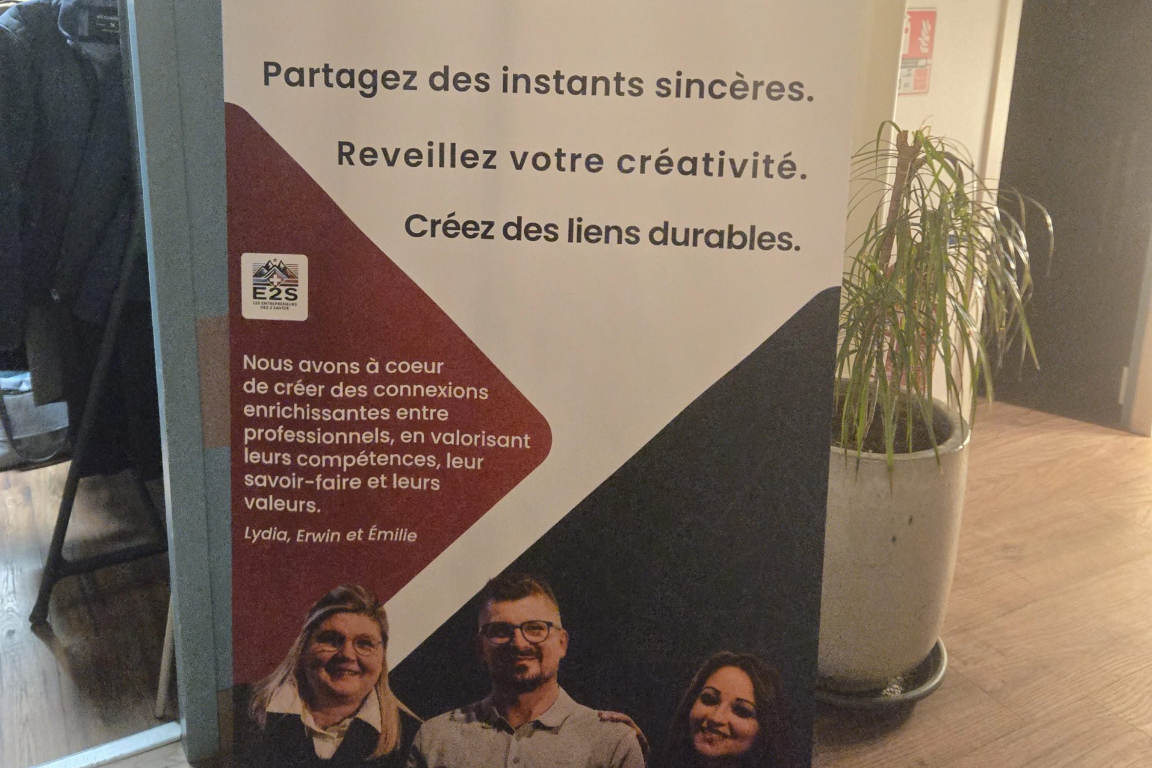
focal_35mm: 32
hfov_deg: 58.7
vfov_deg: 40.5
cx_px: 575
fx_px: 1024
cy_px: 249
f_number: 1.8
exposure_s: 1/100
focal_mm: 5.4
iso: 2500
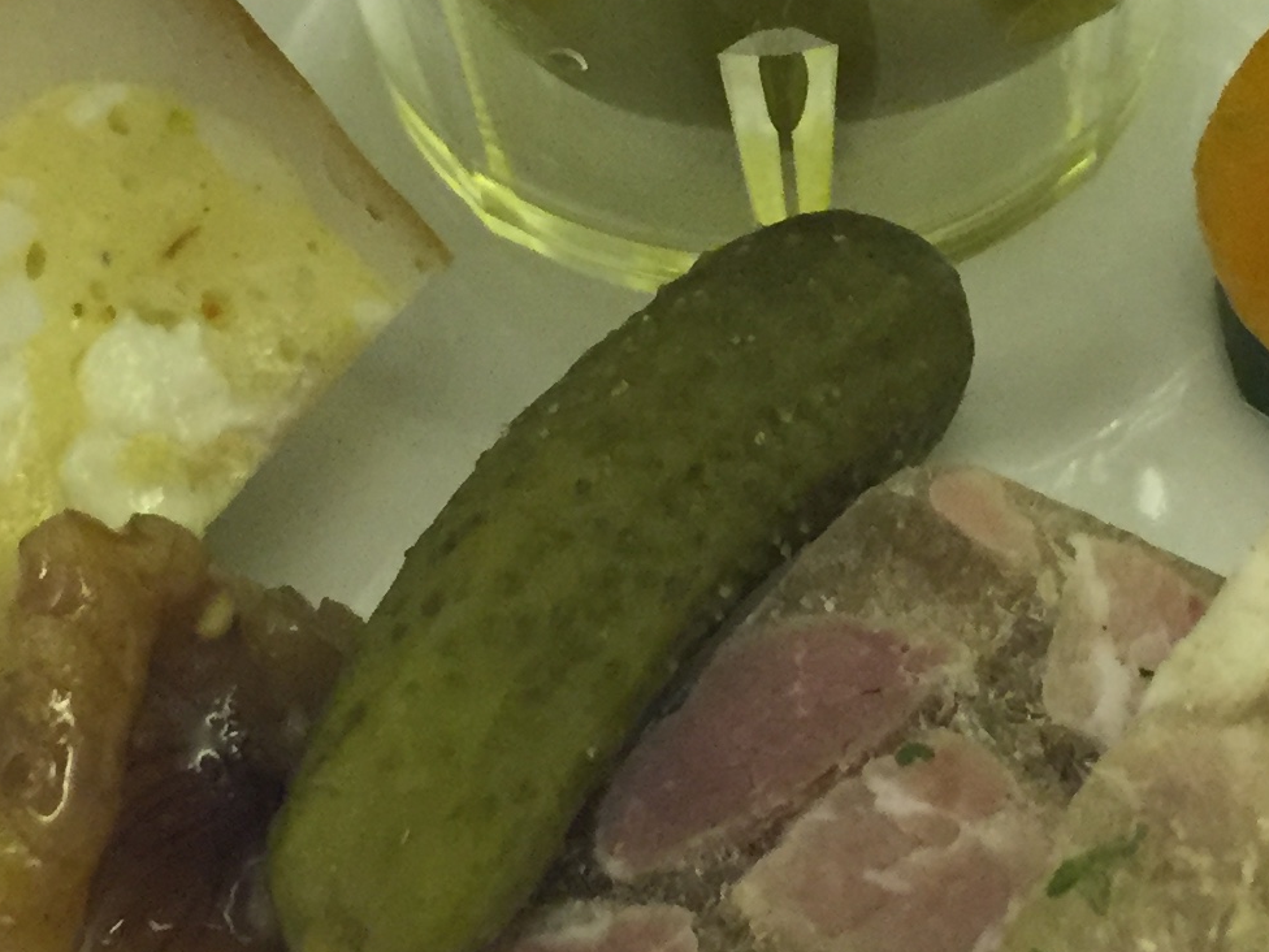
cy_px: 220
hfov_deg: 20.1
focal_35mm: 97
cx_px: 974
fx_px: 3556
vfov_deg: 15.2
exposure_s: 1/30
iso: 200
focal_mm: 4.15
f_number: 2.2
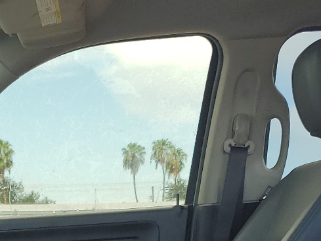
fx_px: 788
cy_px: 354
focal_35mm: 85
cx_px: 68
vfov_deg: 16.0
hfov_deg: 22.7
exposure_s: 1/588
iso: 50
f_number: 1.5
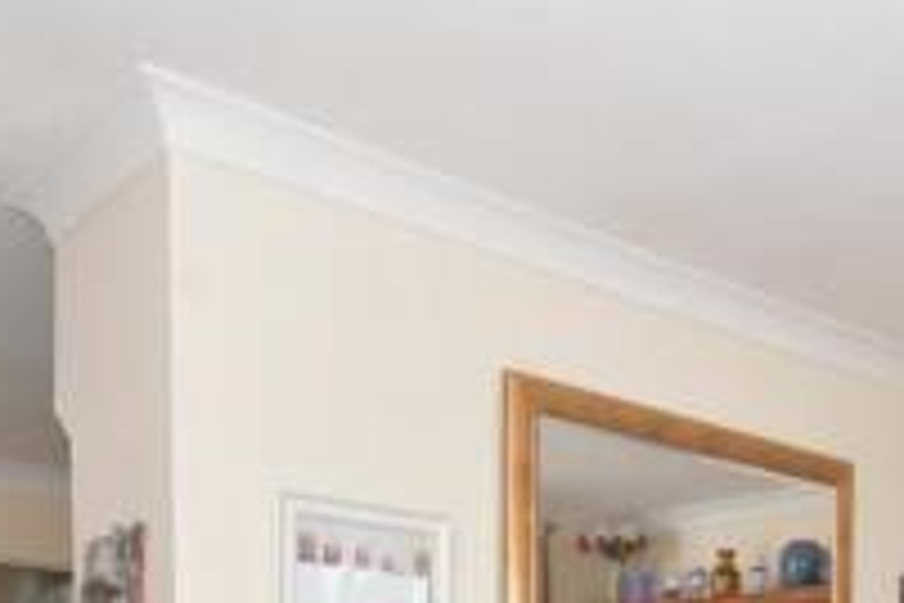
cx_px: 801
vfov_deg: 23.9
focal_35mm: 49
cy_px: 799
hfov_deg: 37.9
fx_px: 1230
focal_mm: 10
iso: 400
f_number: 9
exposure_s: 1/40
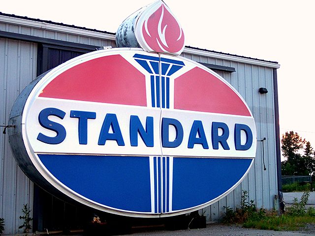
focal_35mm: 51
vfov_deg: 28.5
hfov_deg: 37.5
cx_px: 158
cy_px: 118
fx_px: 464
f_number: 3.4
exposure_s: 1/20
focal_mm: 10.7
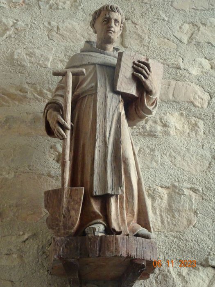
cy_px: 144
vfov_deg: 26.0
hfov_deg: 19.6
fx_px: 621
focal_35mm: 75
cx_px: 108
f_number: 5
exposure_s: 1/20
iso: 800
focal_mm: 12.87
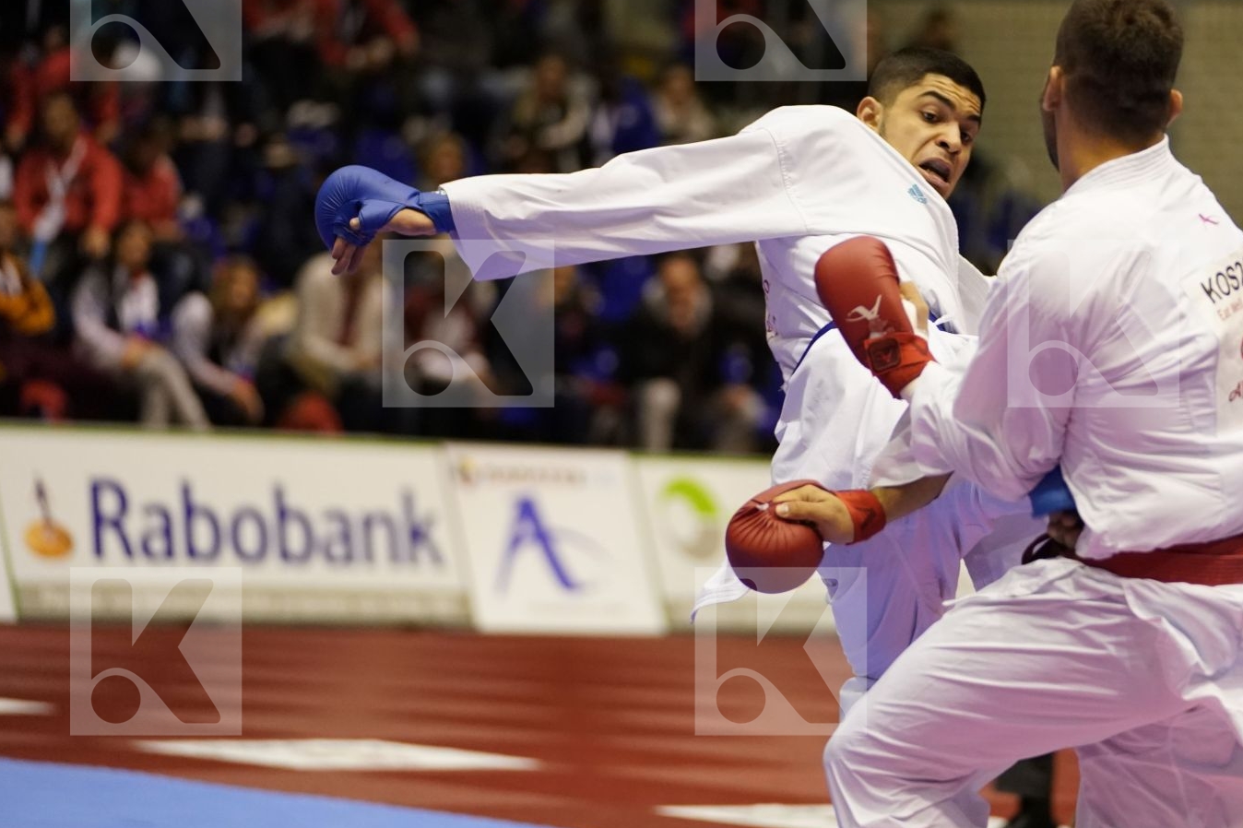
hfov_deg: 11.2
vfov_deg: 7.5
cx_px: 781
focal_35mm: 183
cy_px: 324
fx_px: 6317
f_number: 2.8
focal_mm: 137
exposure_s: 1/1000
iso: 4000
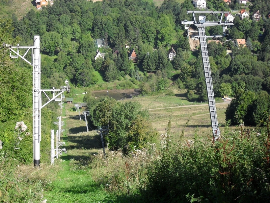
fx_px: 694
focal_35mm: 89
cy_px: 102
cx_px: 135
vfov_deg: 16.6
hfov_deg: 22.0
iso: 100
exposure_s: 1/250
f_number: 5.5
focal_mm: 15.7
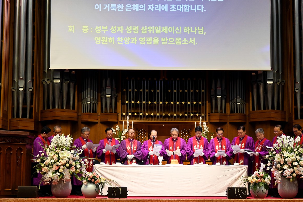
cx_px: 164
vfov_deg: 16.6
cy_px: 103
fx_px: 690
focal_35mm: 82
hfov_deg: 24.8
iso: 1100
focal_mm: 50
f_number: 6.3
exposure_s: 1/125
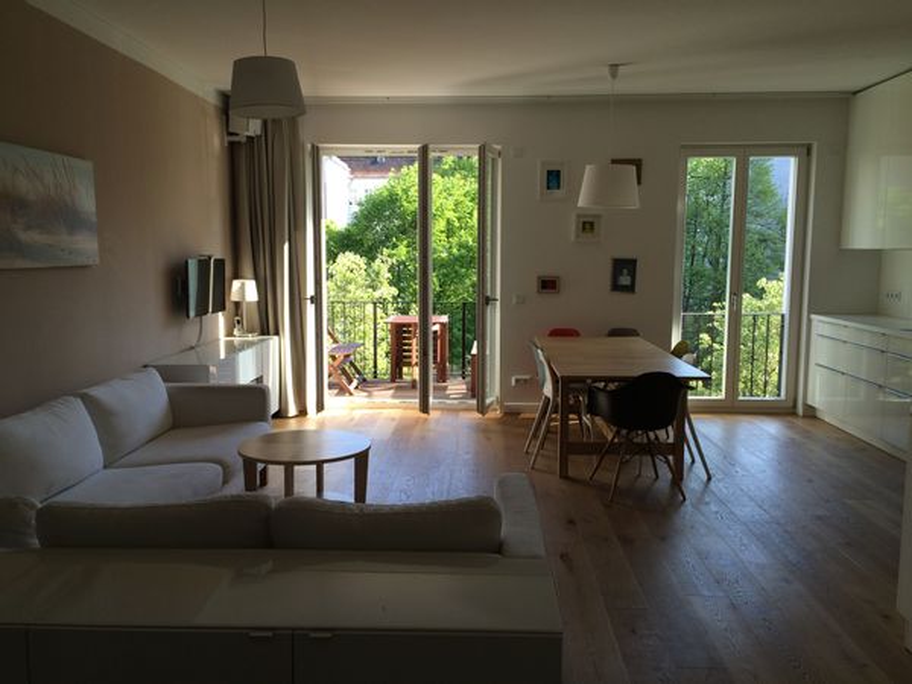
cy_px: 342
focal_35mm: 29
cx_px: 456
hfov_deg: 61.7
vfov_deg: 48.2
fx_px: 764
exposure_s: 1/176
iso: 32
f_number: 2.2
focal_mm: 4.15
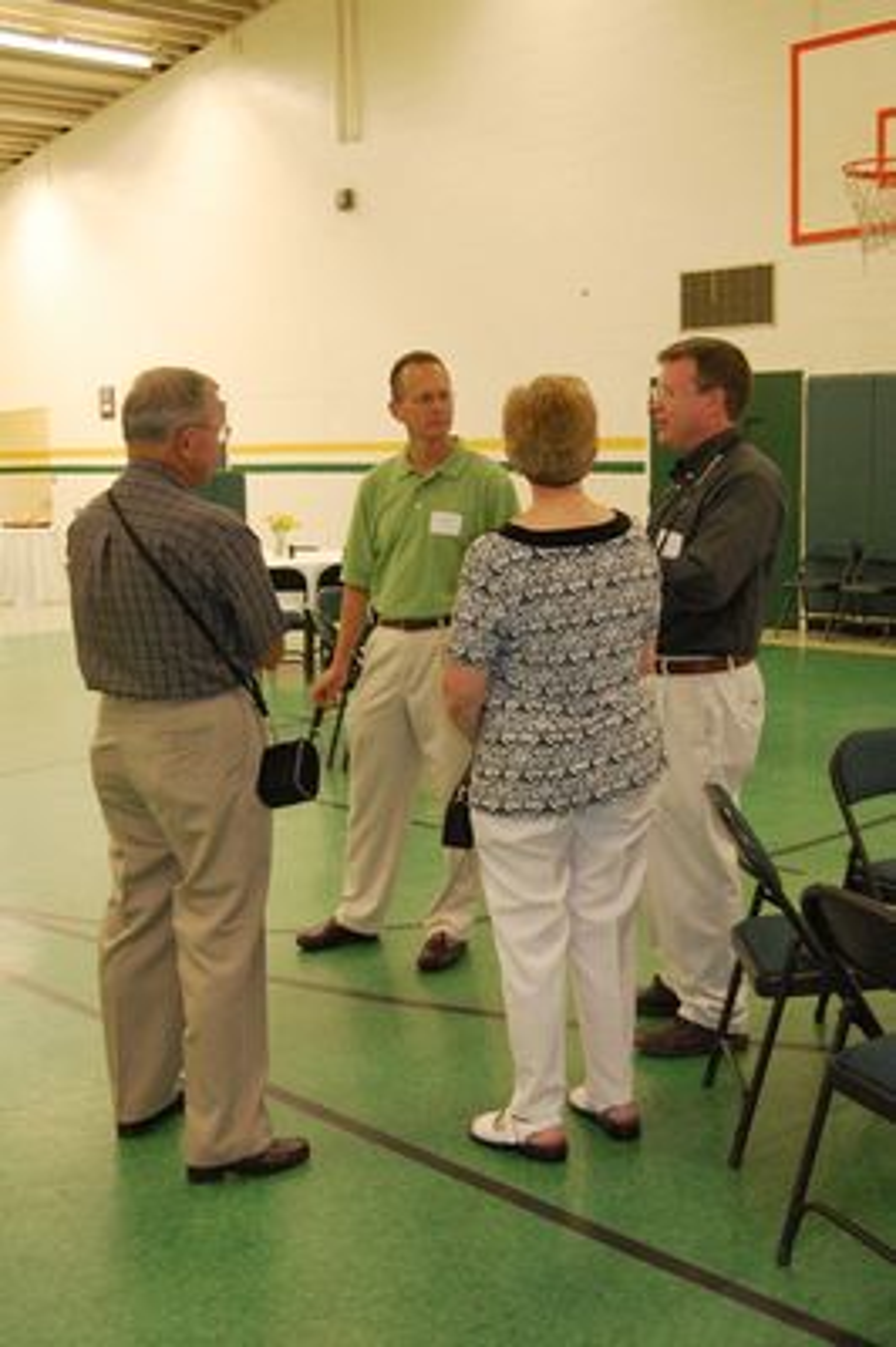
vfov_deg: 43.6
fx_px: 1683
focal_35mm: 45
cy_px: 674
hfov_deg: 29.8
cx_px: 448
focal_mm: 30
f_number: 6.3
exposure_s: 1/25
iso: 1600
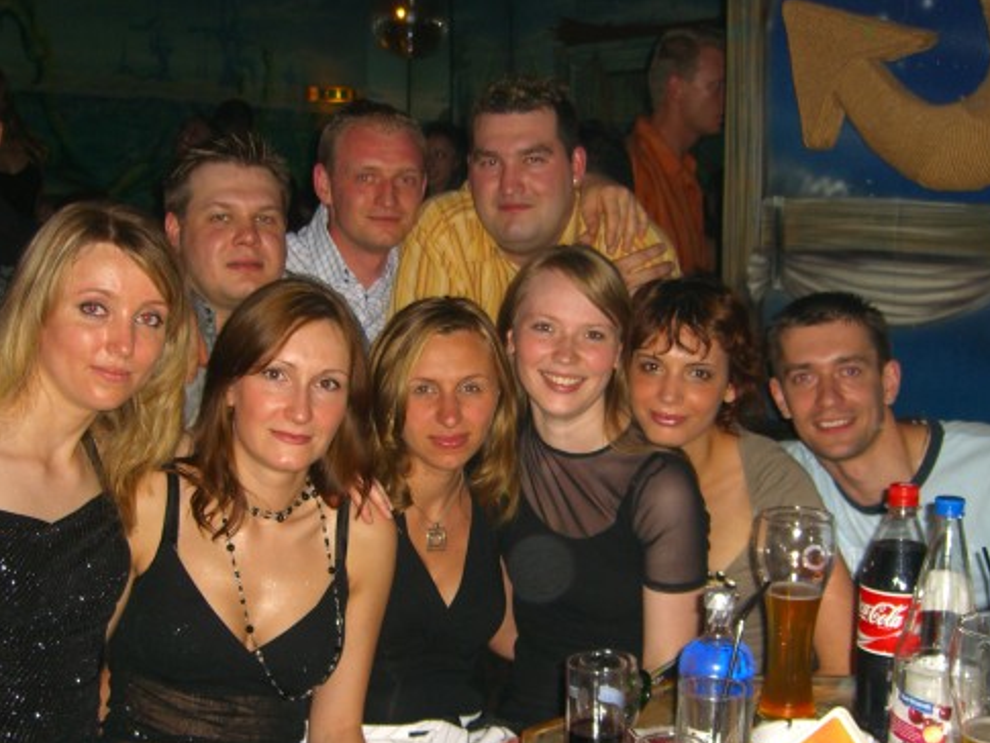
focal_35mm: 47
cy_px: 443
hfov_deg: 40.4
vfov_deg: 30.8
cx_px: 480
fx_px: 1345
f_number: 2.8
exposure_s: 1/60
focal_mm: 7.9
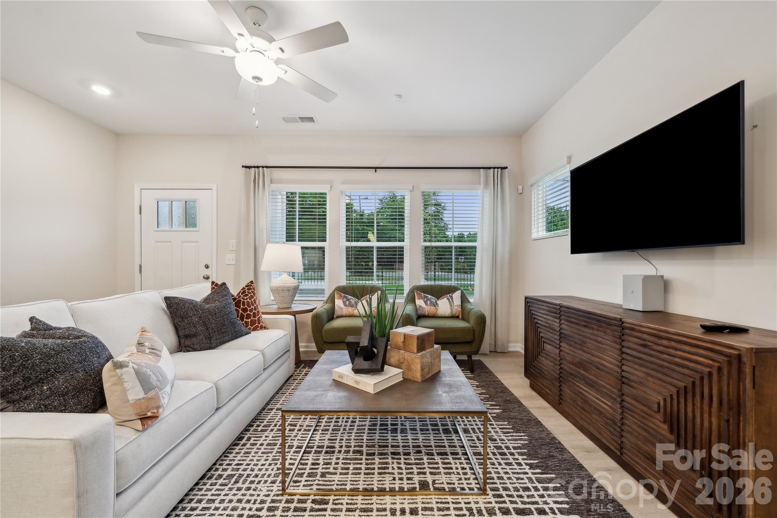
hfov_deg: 108.3
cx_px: 388
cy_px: 259
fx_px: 281
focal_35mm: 13
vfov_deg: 85.4
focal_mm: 13
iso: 160
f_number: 7.1
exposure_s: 1/8
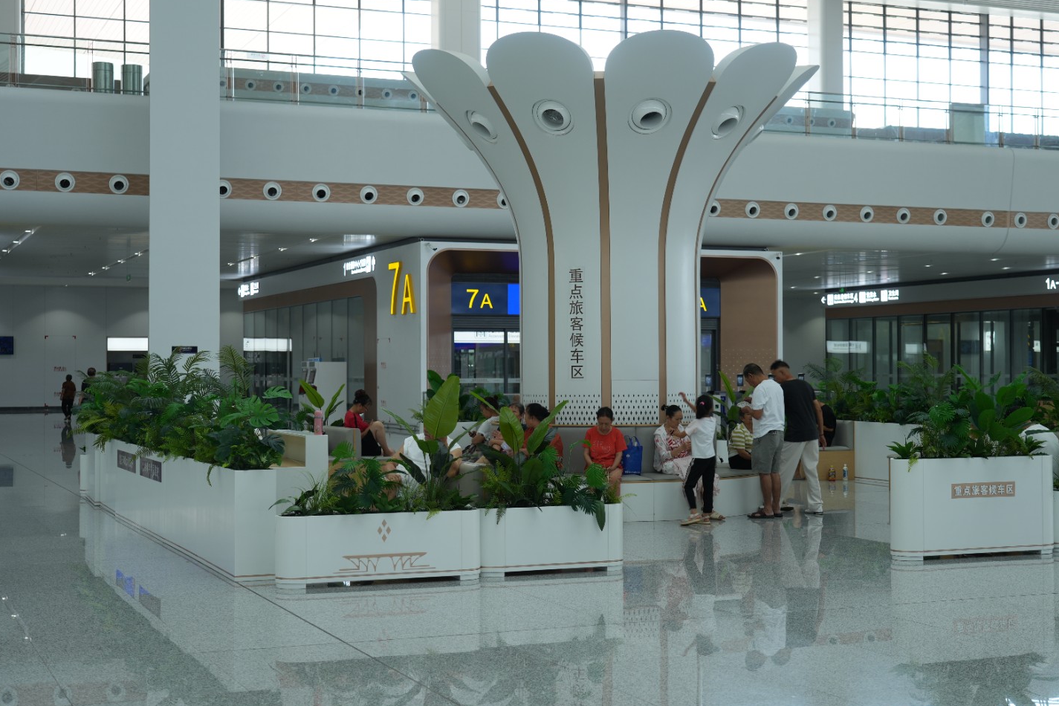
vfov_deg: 24.6
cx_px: 578
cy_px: 351
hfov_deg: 36.2
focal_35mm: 55
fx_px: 1618
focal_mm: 49
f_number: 4
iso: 100
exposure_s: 1/50
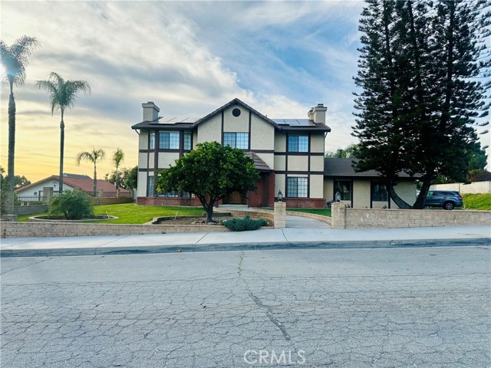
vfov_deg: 56.8
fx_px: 340
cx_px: 246
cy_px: 184
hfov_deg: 71.6
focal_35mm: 24
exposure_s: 1/2732
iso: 80
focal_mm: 6.86
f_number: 1.78
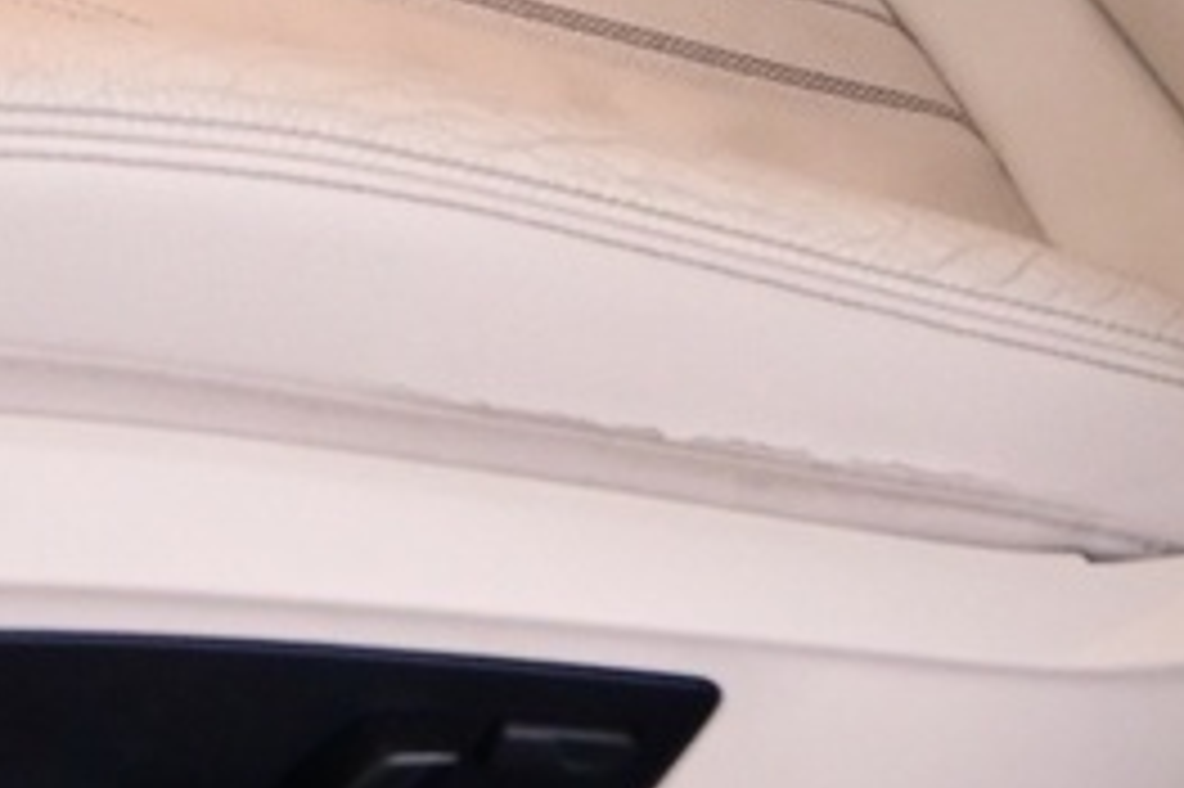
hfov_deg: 13.9
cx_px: 450
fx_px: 4864
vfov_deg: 8.4
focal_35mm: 148
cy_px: -1157
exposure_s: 1/25
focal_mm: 16
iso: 1000
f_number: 3.5
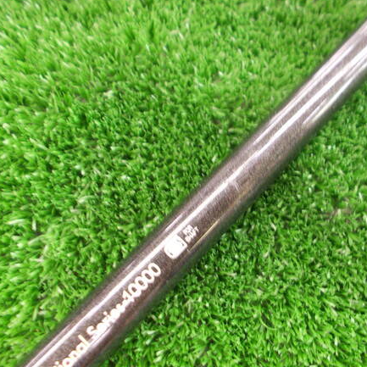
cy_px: 184
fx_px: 408
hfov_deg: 47.9
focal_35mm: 34
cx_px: 234
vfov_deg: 48.5
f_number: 3.2
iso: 200
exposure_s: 1/8
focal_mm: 4.6
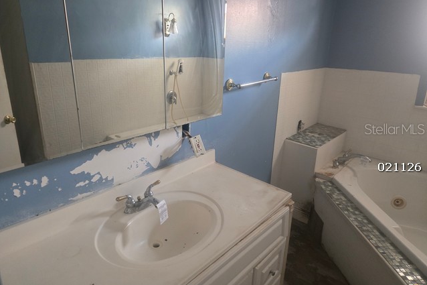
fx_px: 285
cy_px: 129
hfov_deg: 73.8
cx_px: 214
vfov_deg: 53.0
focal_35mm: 24
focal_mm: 5.4
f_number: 1.8
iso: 640
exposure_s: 1/60
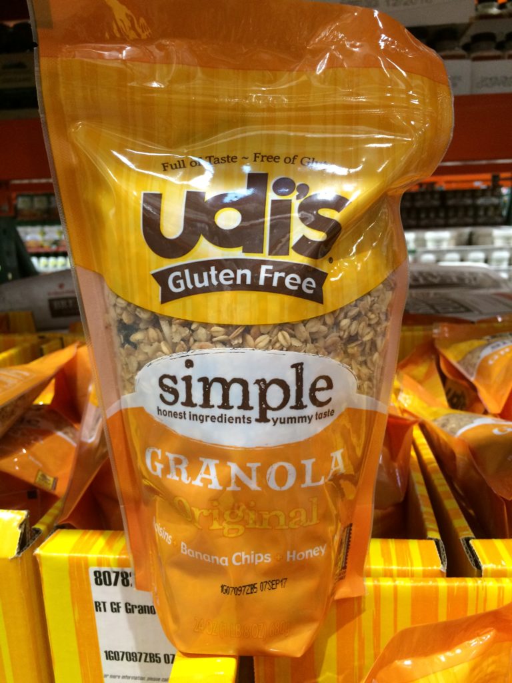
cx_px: 256
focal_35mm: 29
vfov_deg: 61.7
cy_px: 342
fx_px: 572
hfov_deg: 48.2
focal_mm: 4.15
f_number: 2.2
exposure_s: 1/30
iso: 125
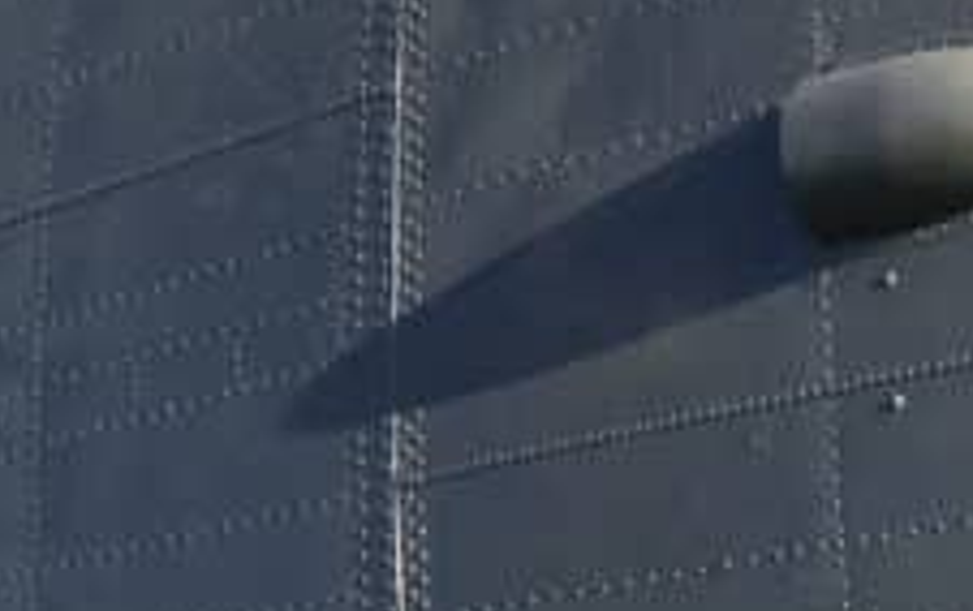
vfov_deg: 9.5
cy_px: 465
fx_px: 3691
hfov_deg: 13.0
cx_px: -982
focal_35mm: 139
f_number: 2.2
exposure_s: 1/732
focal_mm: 4.15
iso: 25
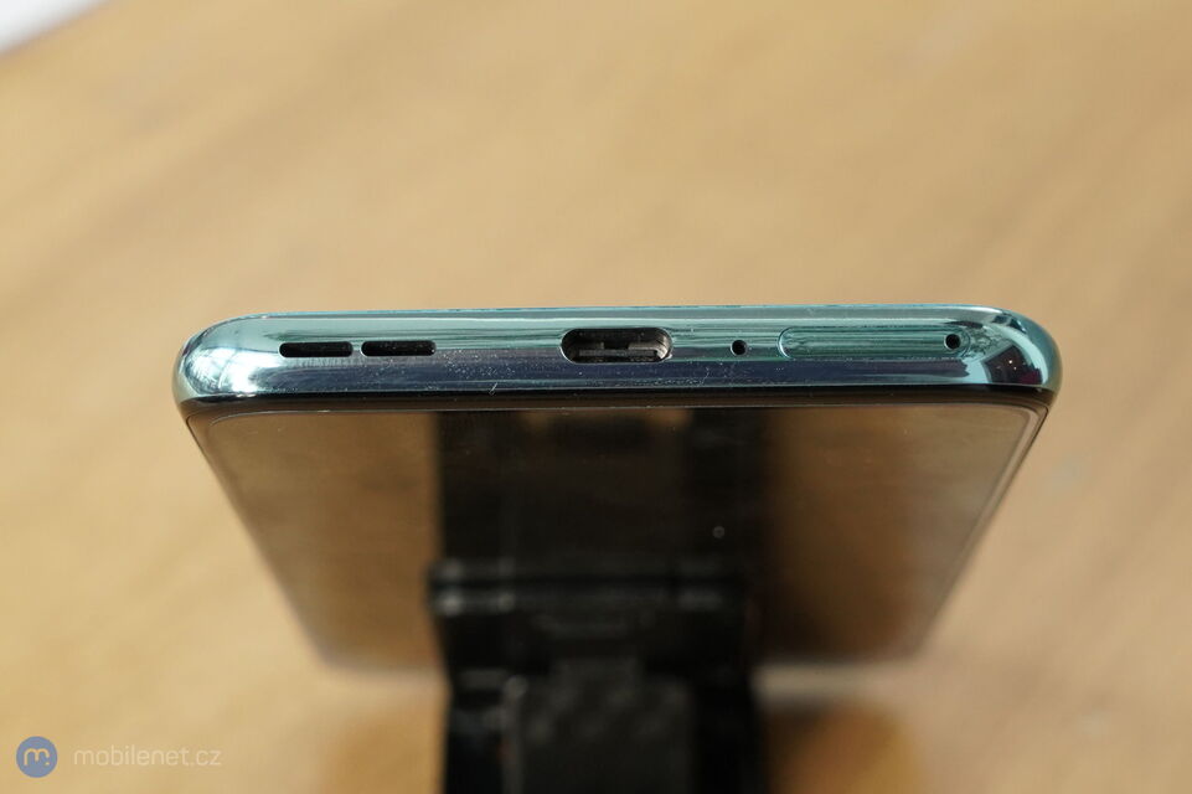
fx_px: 1655
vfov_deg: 27.0
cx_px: 596
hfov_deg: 39.6
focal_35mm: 50
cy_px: 397
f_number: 7.1
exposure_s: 1/160
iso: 1600
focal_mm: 50
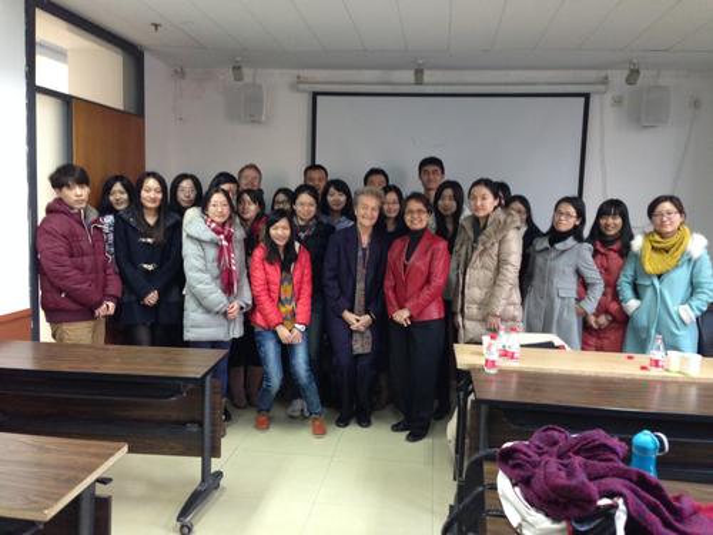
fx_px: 680
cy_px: 268
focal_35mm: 33
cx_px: 356
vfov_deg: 42.9
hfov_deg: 55.4
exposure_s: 1/20
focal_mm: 4.12
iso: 200
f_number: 2.4
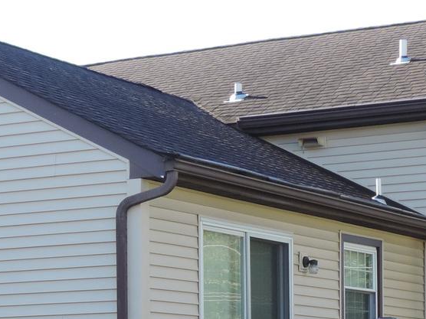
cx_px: 252
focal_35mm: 129
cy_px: 449
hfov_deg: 15.3
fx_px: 1588
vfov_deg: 11.1
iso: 80
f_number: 3.3
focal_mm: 6.2
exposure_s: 1/200
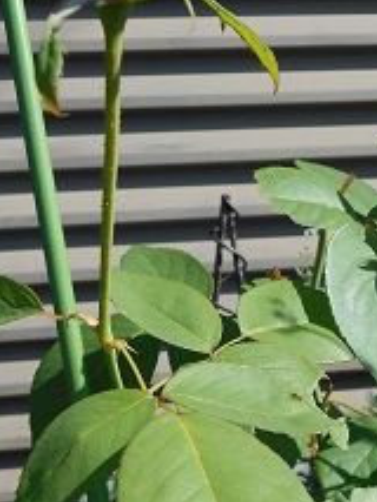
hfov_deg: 23.2
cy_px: 361
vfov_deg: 30.3
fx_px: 914
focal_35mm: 63
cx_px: 263
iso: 80
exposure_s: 1/640
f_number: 3.4
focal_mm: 4.7
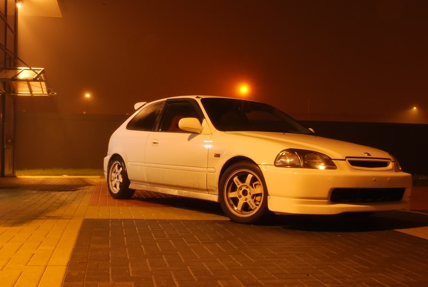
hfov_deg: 46.3
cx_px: 214
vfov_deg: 32.0
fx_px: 500
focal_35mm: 42
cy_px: 144
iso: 200
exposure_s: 30
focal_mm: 28
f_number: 29
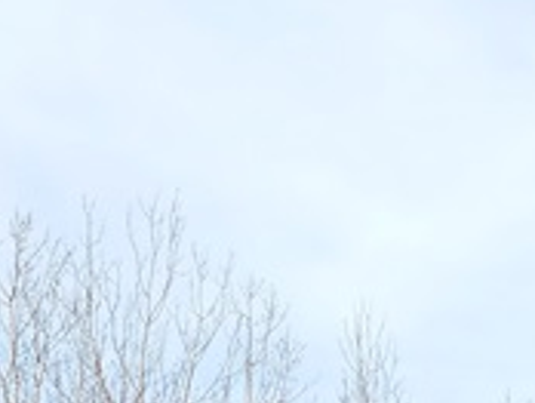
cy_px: 951
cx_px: 925
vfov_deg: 9.8
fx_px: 2089
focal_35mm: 135
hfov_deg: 13.3
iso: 12
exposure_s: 1/714
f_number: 1.8
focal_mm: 6.4
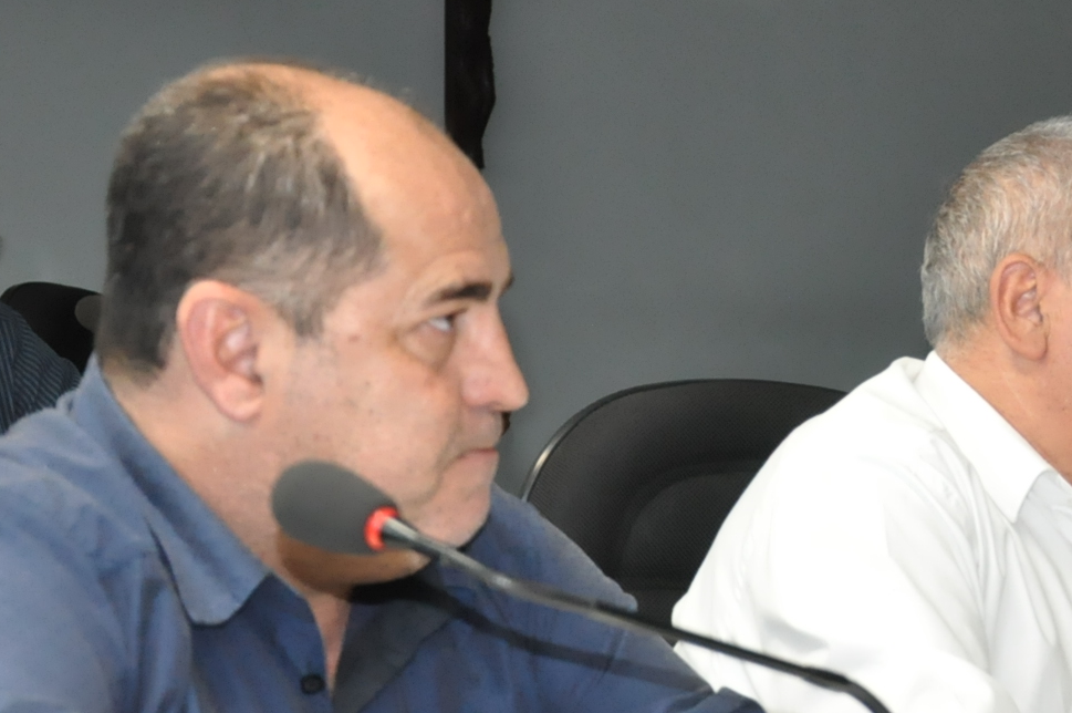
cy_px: 527
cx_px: 1178
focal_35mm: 116
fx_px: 3454
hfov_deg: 17.1
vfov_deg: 11.7
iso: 2000
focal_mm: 35
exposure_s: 1/60
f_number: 5
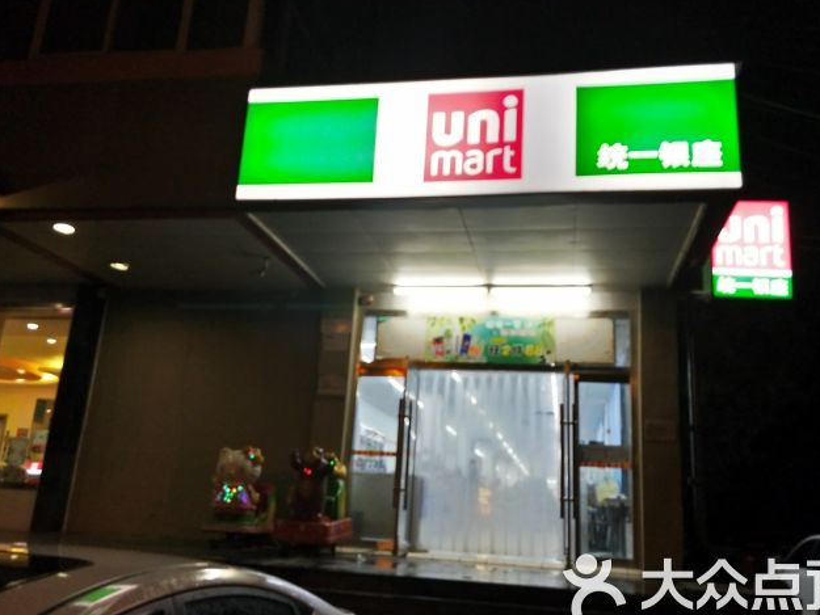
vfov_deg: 49.8
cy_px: 309
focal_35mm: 28
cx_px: 433
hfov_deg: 63.4
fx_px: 663
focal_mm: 4.27
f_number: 1.7
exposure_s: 1/50
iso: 110
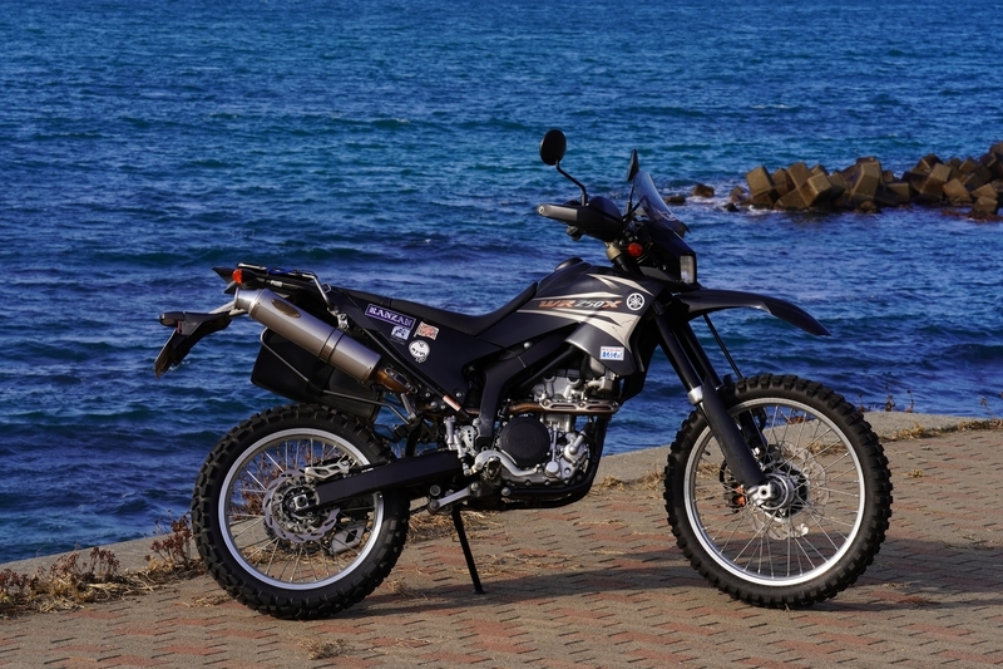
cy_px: 334
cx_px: 502
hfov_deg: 18.1
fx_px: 3147
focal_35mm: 113
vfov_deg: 12.1
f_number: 16
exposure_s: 1/50
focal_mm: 113
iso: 100
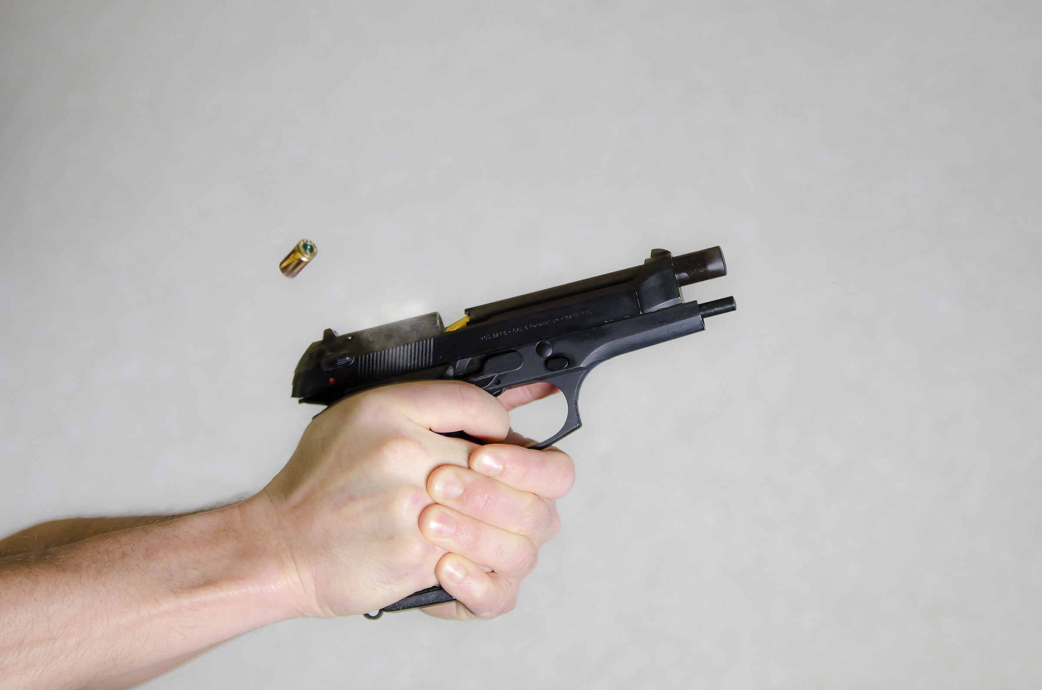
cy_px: 345
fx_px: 3033
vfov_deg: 13.0
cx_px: 521
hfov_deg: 19.5
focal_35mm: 105
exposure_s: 1/160
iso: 100
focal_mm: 70
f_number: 2.8
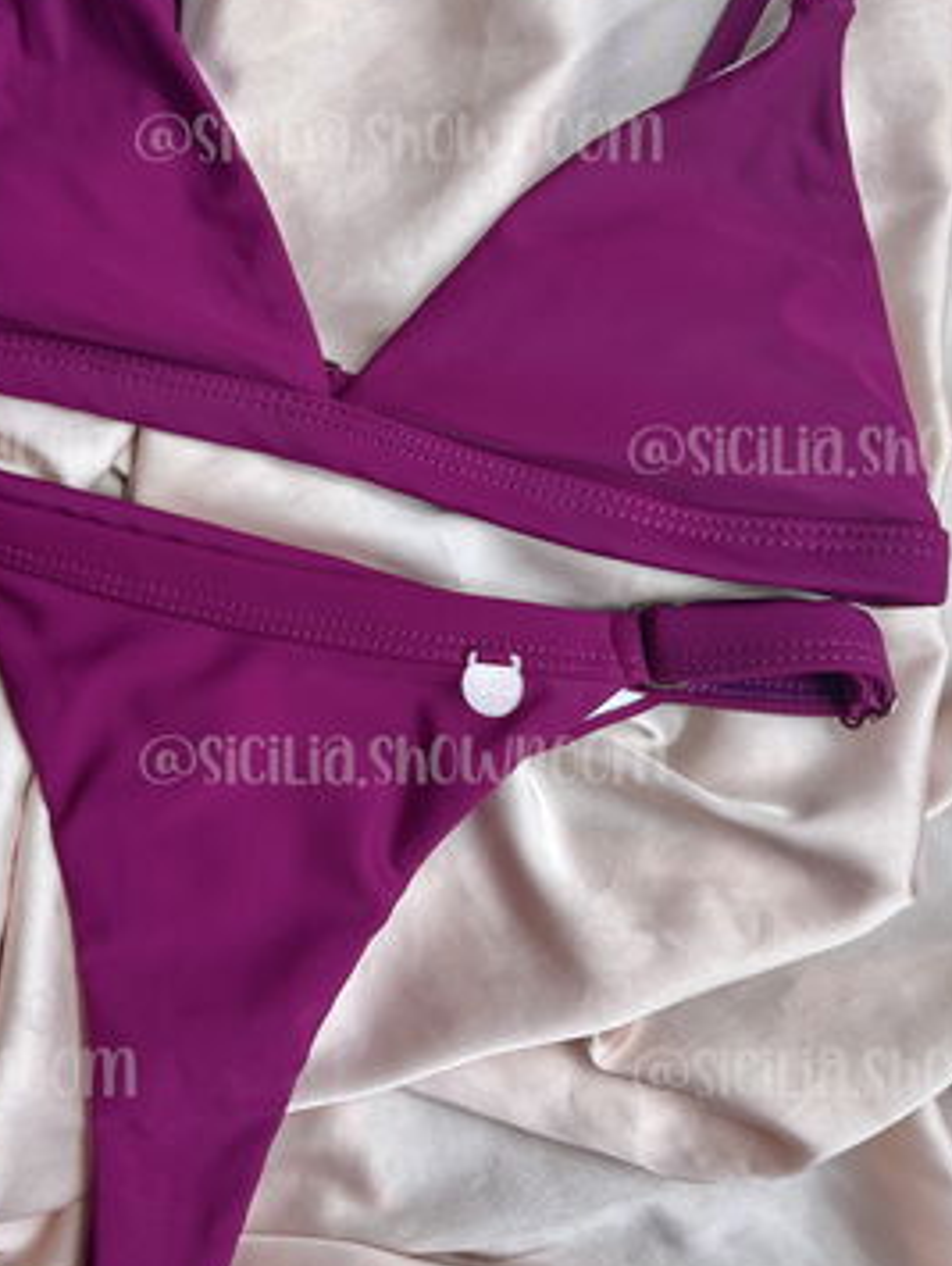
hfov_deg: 36.5
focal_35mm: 39
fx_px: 1428
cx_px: 317
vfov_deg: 47.2
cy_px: 440
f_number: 1.6
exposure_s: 1/169
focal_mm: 5.1
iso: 40
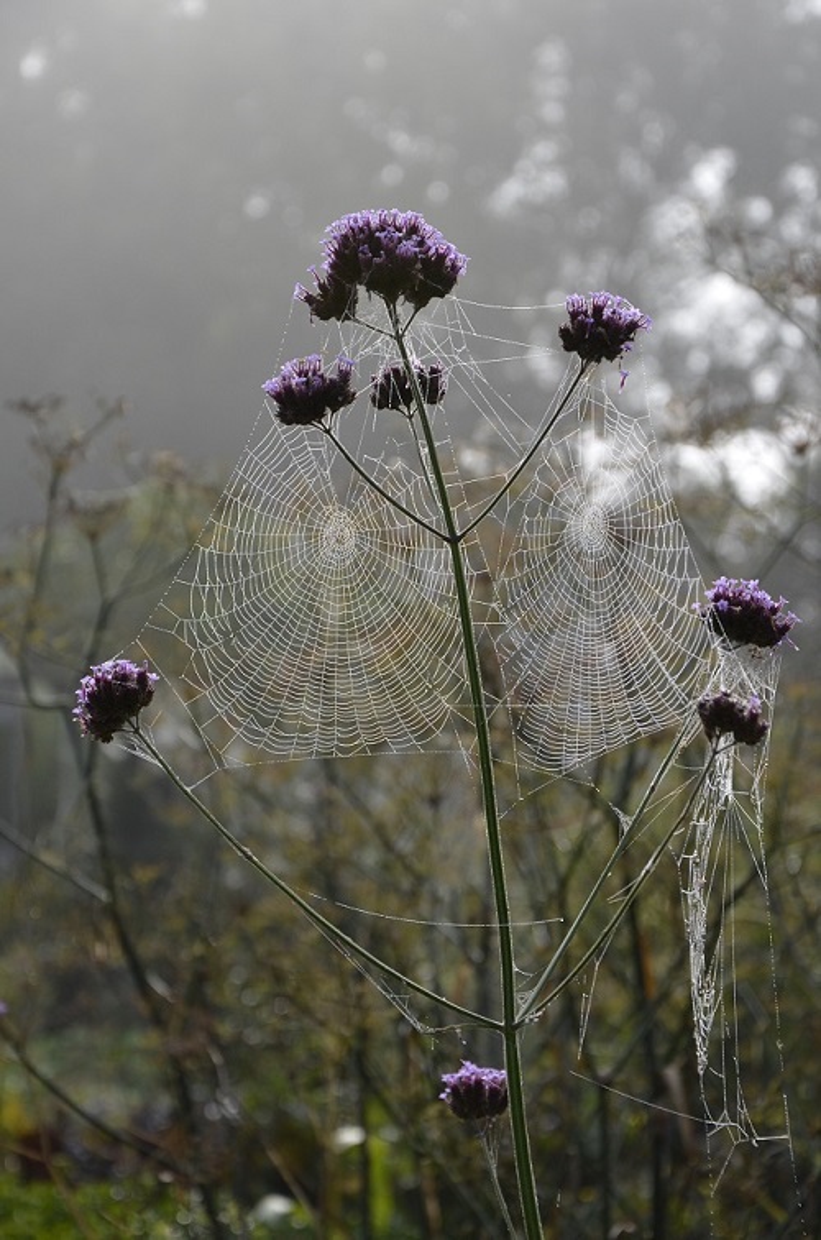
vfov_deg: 26.0
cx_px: 410
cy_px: 620
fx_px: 2680
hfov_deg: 17.4
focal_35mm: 78
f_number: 5
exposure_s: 1/800
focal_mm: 52
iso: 200
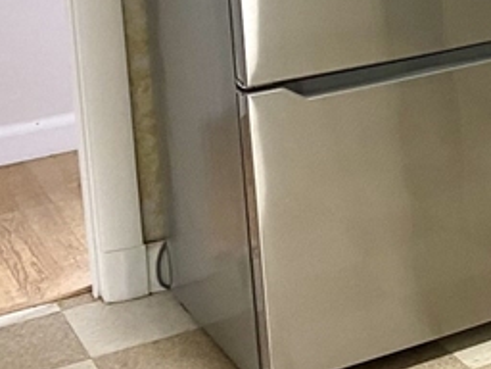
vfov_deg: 13.6
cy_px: -138
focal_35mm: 104
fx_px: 1475
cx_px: 913
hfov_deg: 15.8
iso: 80
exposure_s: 1/60
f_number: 1.8
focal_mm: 4.25
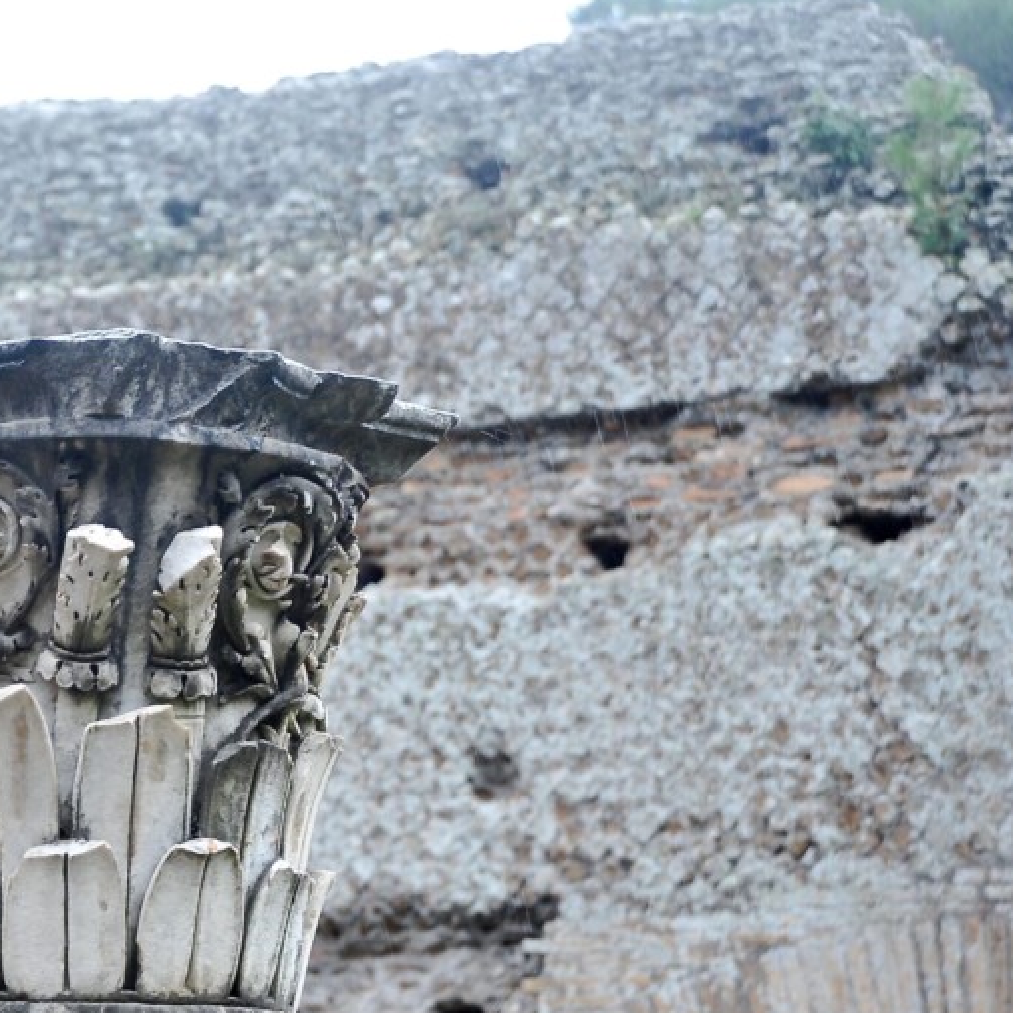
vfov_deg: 11.6
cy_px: 691
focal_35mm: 151
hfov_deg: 11.5
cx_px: 37
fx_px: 4999
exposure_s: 1/125
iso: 400
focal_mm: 85
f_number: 5.6
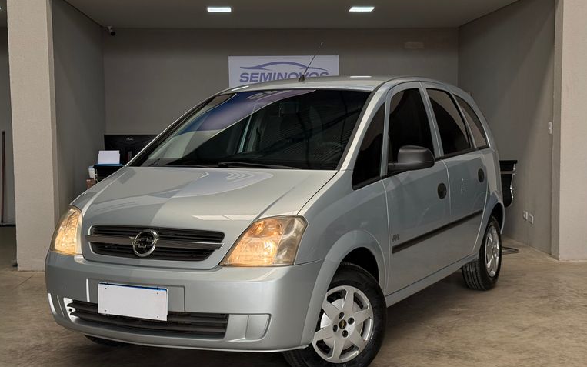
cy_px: 191
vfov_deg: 24.0
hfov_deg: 37.5
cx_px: 293
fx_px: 864
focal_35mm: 54
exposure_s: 1/171
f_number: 1.78
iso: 80
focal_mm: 6.76
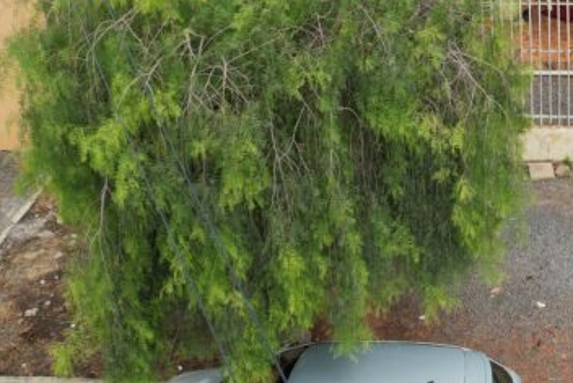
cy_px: -6
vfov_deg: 20.5
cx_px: 581
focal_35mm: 64
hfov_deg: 29.2
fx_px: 1019
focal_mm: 8.38
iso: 140
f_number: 2.8
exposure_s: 1/1000
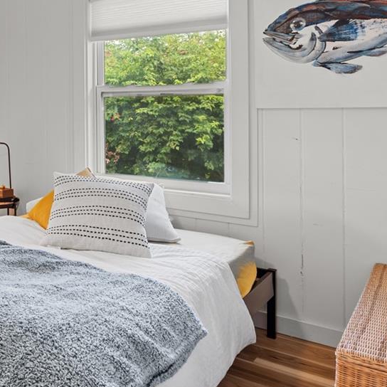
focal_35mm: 40
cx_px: -17
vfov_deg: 41.1
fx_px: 506
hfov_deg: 36.7
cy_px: 117
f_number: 9
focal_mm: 16
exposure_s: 1.3
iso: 250
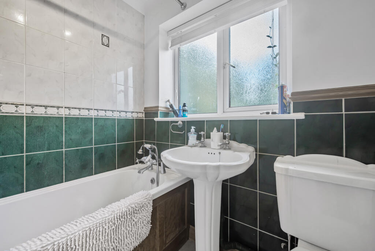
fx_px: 146
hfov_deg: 104.2
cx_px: 188
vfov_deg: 81.3
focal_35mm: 14
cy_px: 126
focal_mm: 14
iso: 200
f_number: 16
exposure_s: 1/10
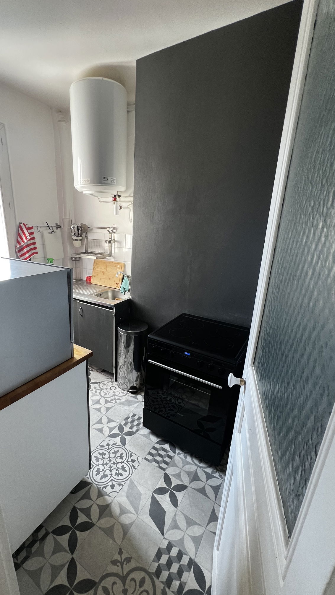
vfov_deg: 102.9
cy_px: 309
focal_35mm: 15
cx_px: 128
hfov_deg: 69.5
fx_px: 237
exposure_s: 1/99
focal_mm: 1.57
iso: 125
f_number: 1.8
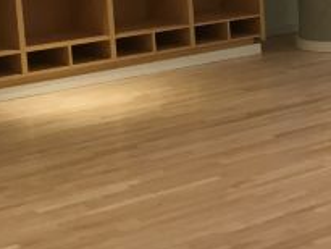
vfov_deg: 13.0
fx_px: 1081
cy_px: 18
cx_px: 615
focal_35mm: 113
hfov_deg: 14.9
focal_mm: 4.15
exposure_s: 1/30
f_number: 2.2
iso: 32
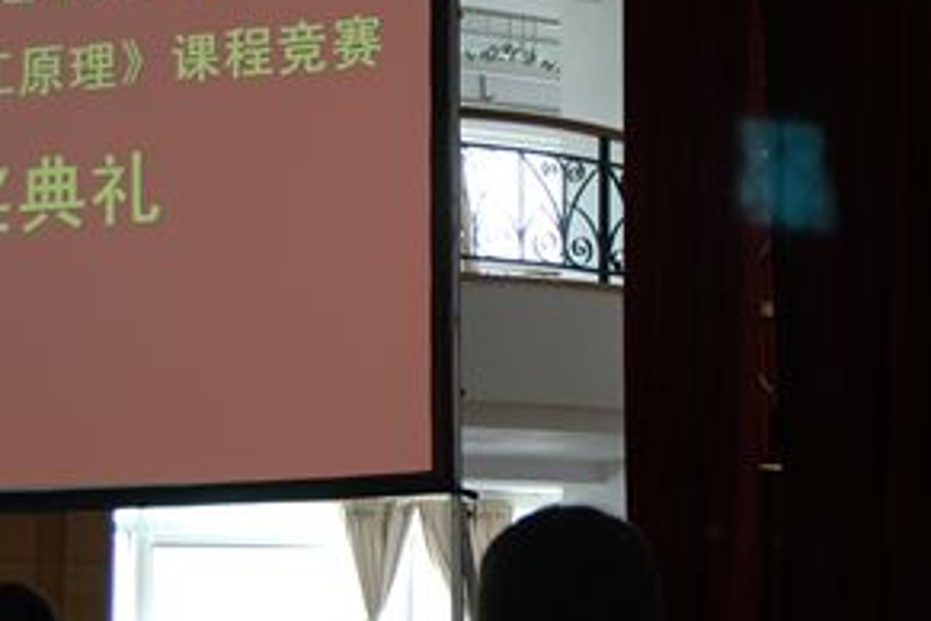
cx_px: 640
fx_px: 2640
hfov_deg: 19.9
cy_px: 179
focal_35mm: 102
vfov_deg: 13.4
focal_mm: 31
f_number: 4.5
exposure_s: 1/50
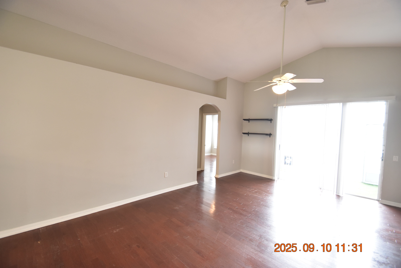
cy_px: 134
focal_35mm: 15
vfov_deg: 77.3
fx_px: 167
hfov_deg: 100.4
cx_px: 200
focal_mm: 10
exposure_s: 1/30
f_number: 3.5
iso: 800
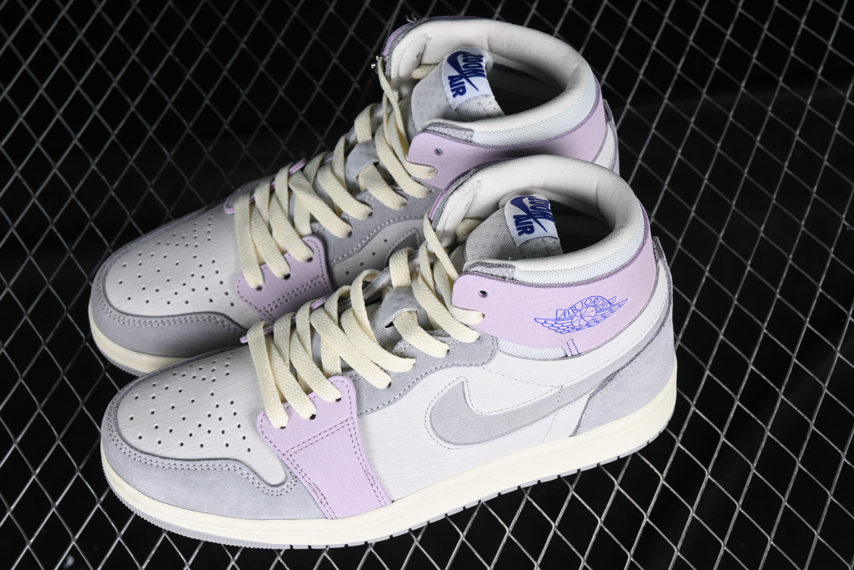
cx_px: 427
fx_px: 1779
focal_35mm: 75
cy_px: 285
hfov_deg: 27.0
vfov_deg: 18.2
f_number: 8
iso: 160
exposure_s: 1/60
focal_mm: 50
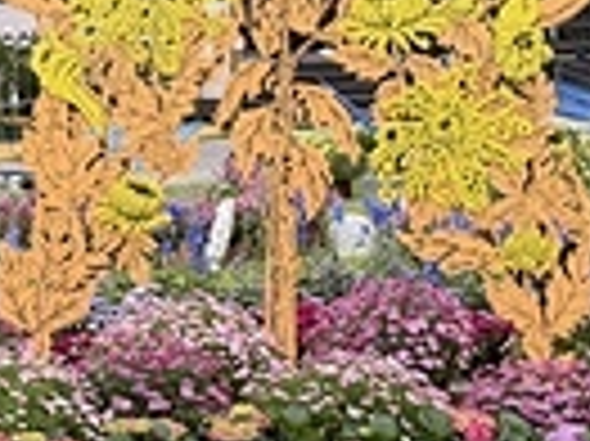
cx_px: 153
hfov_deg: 16.8
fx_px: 1992
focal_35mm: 117
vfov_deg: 12.4
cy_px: -54
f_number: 1.78
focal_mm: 6.76
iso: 100
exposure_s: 1/459
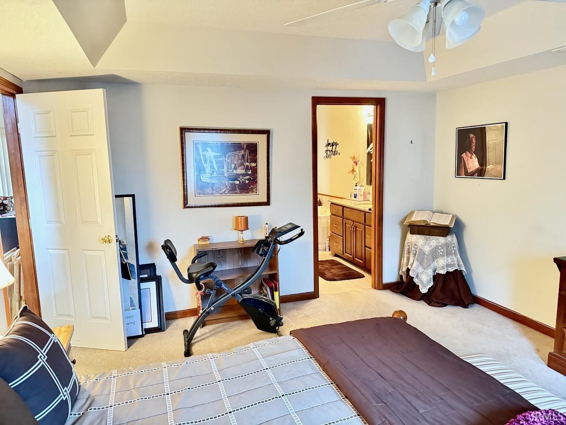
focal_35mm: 24
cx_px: 283
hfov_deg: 71.6
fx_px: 392
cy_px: 212
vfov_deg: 56.8
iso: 1600
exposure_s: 1/24
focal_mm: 6.76
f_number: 1.78
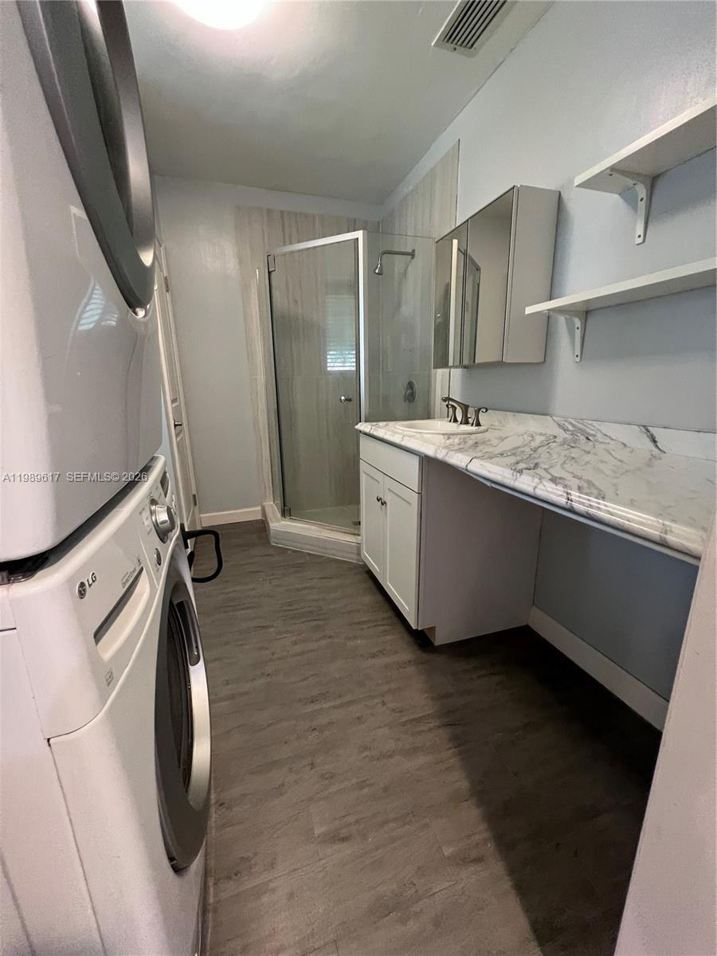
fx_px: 359
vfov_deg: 106.2
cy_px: 478
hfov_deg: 89.9
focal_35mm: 13
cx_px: 358
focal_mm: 1.57
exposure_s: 1/60
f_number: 1.8
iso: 500
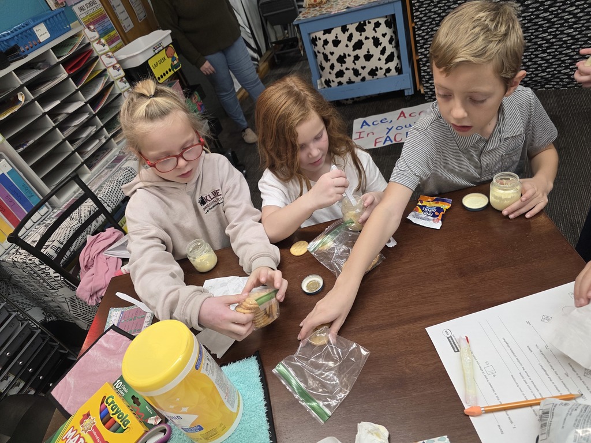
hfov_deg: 73.9
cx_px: 296
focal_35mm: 23
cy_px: 222
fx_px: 393
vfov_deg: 58.9
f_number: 1.7
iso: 160
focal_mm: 6.3
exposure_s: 1/120
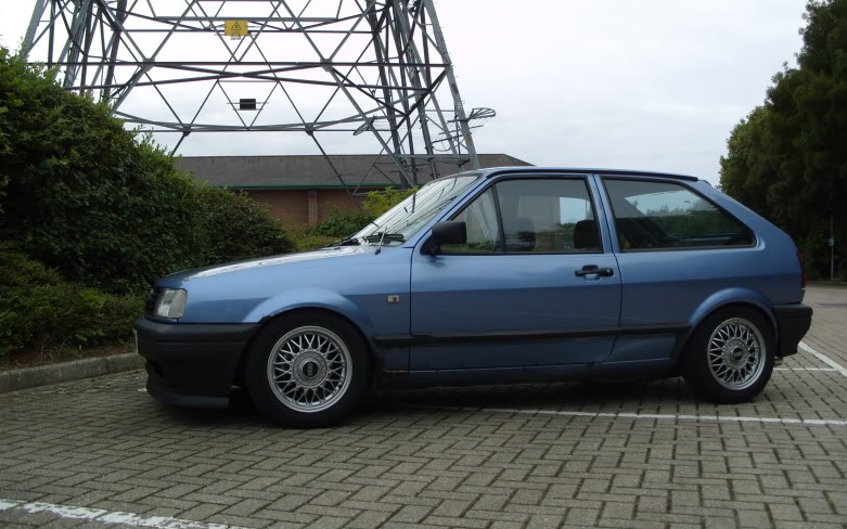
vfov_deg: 33.5
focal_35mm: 38
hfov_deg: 51.5
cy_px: 209
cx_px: 425
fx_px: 877
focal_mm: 7.8
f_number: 3.4
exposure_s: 1/90
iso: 80
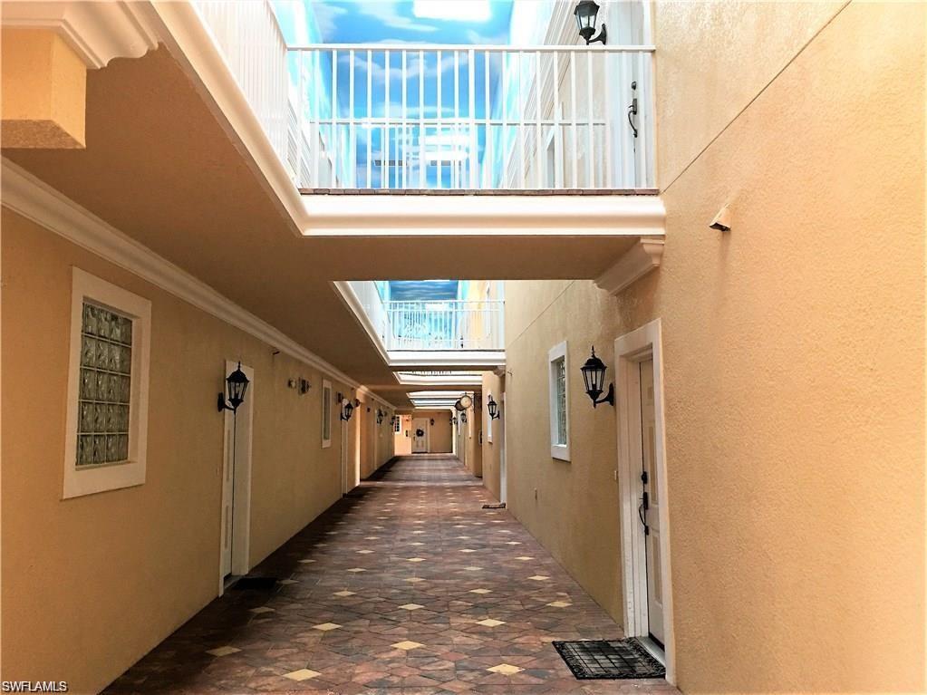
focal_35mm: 29
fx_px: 777
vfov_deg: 48.2
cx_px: 464
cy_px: 348
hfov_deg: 61.7
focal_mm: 4.15
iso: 50
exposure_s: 1/15
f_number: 2.2
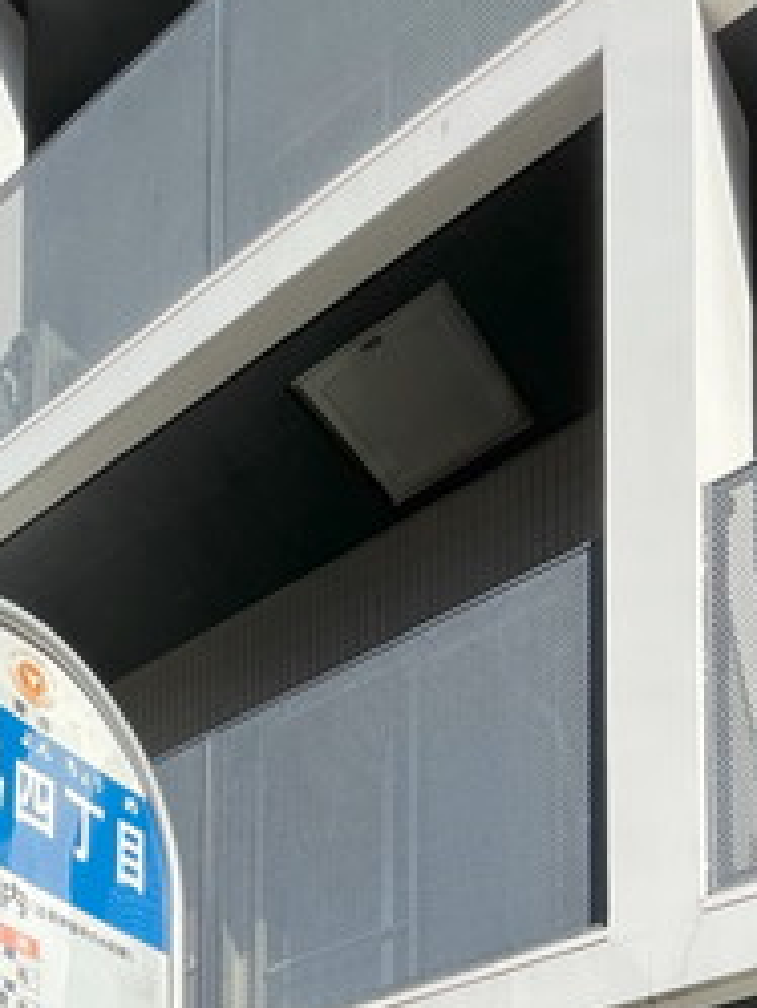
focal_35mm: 45
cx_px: 356
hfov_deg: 32.2
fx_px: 1311
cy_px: 1534
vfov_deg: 27.6
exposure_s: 1/786
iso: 32
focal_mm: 1.54
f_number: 2.4
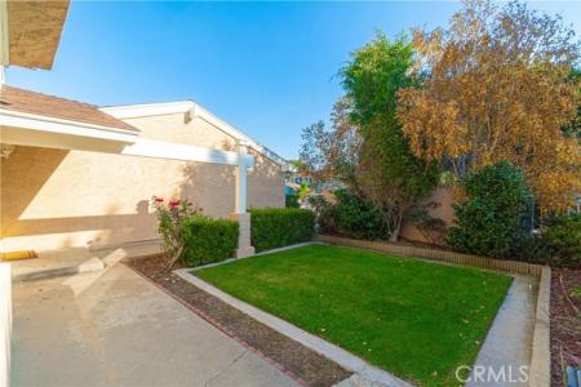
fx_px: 242
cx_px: 290
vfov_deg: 77.3
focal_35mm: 15
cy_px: 194
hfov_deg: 100.4
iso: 100
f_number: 9
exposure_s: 1/125
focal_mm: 10
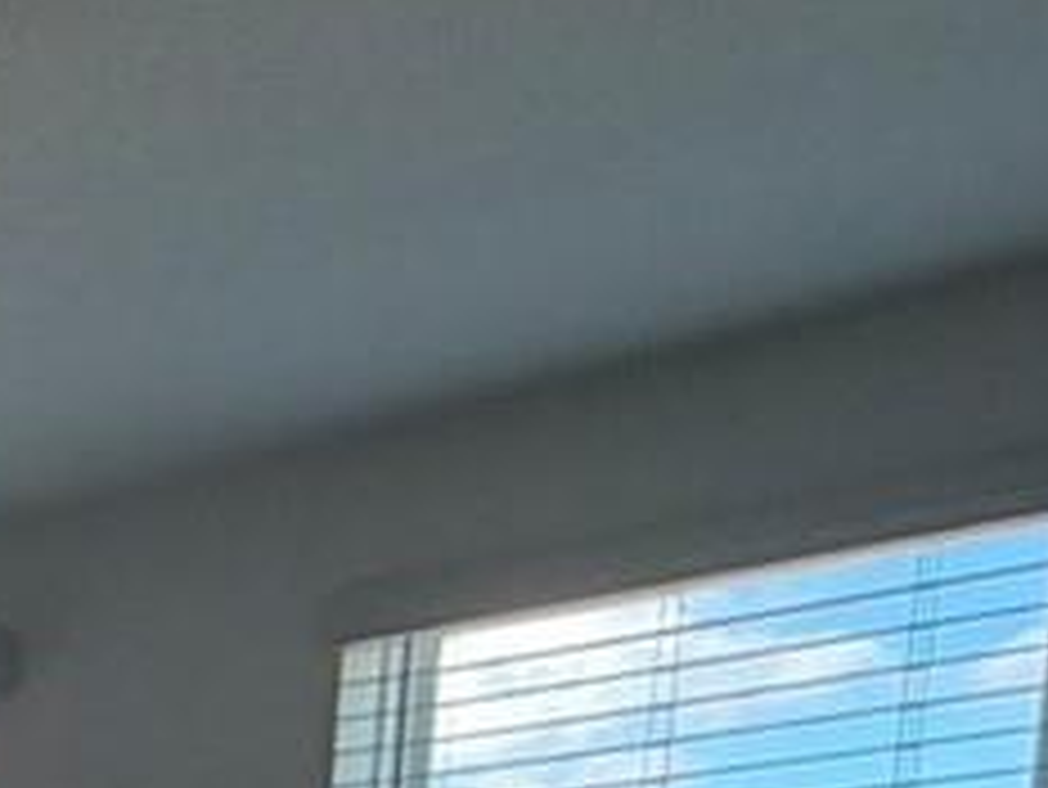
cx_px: -927
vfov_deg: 12.5
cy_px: 1819
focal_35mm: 96
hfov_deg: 16.5
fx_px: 2908
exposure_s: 1/121
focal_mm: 2.22
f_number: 2.2
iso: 50
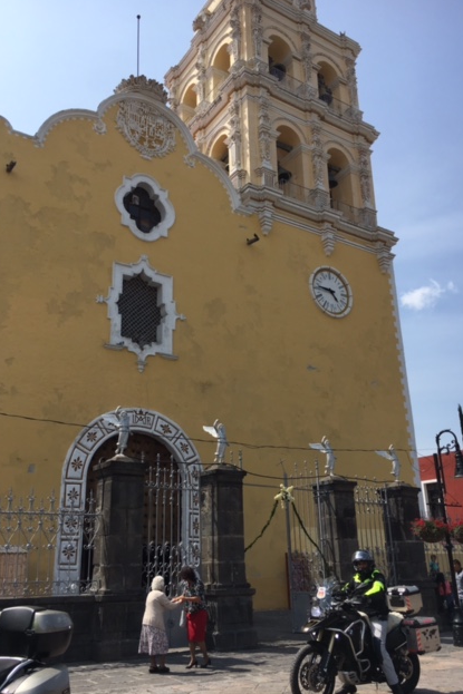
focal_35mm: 31
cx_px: 209
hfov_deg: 42.3
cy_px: 349
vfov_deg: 60.3
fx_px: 598
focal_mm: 4.15
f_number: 2.2
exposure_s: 1/2024
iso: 25
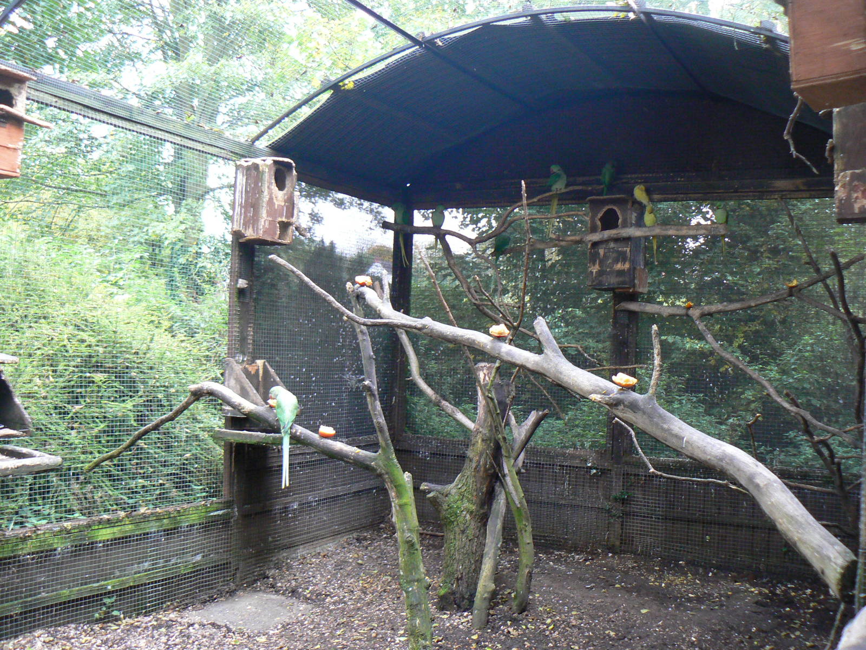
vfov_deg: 39.7
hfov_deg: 51.4
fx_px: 901
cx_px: 433
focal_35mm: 36
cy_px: 325
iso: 200
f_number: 2.8
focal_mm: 6
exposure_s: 1/30
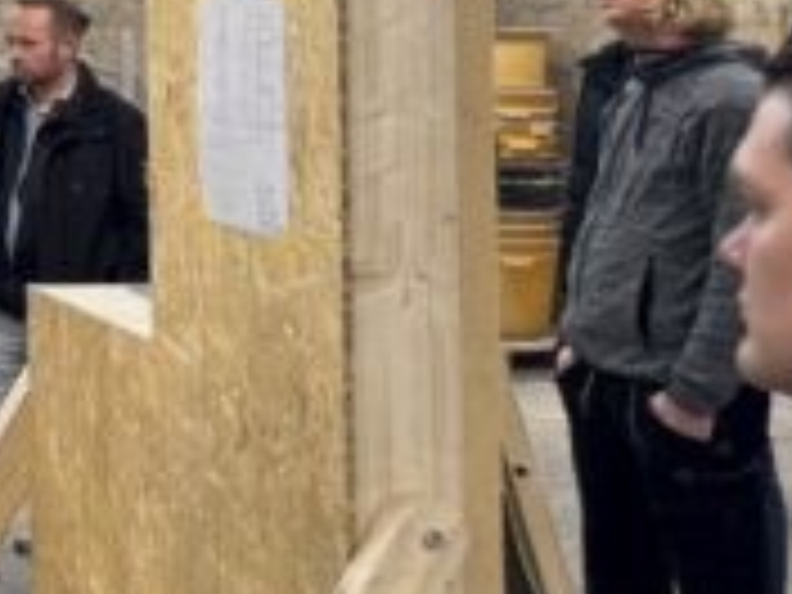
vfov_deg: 17.1
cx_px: -526
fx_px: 1876
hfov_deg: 19.4
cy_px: -135
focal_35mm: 82
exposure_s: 1/100
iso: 100
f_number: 1.78
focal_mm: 6.76
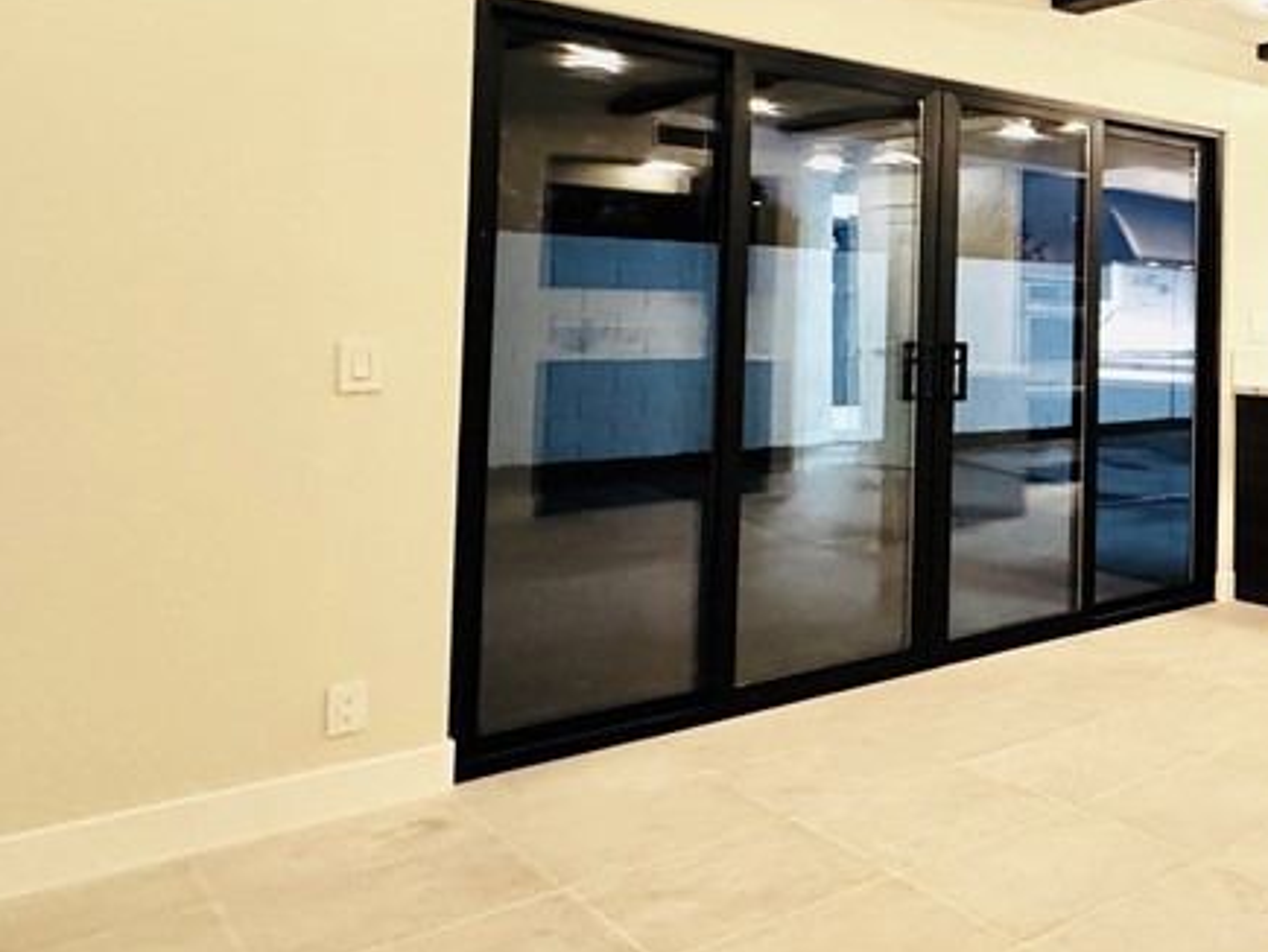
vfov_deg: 42.1
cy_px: 283
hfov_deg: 43.0
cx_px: 1399
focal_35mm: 33
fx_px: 1209
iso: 1600
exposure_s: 1/30
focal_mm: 2.22
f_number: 2.2
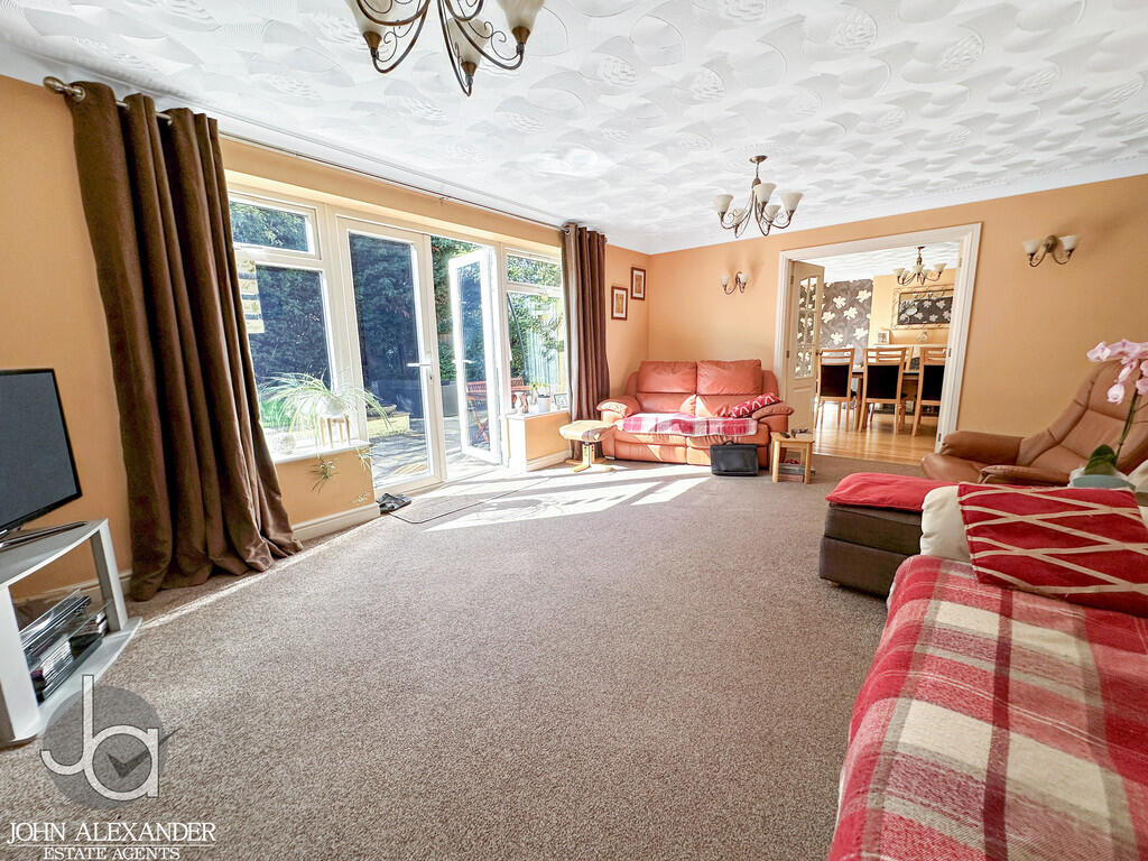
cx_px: 574
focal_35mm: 14
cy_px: 430
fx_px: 464
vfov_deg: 85.7
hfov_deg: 102.1
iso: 40
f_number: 2.2
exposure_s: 1/183
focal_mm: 2.22
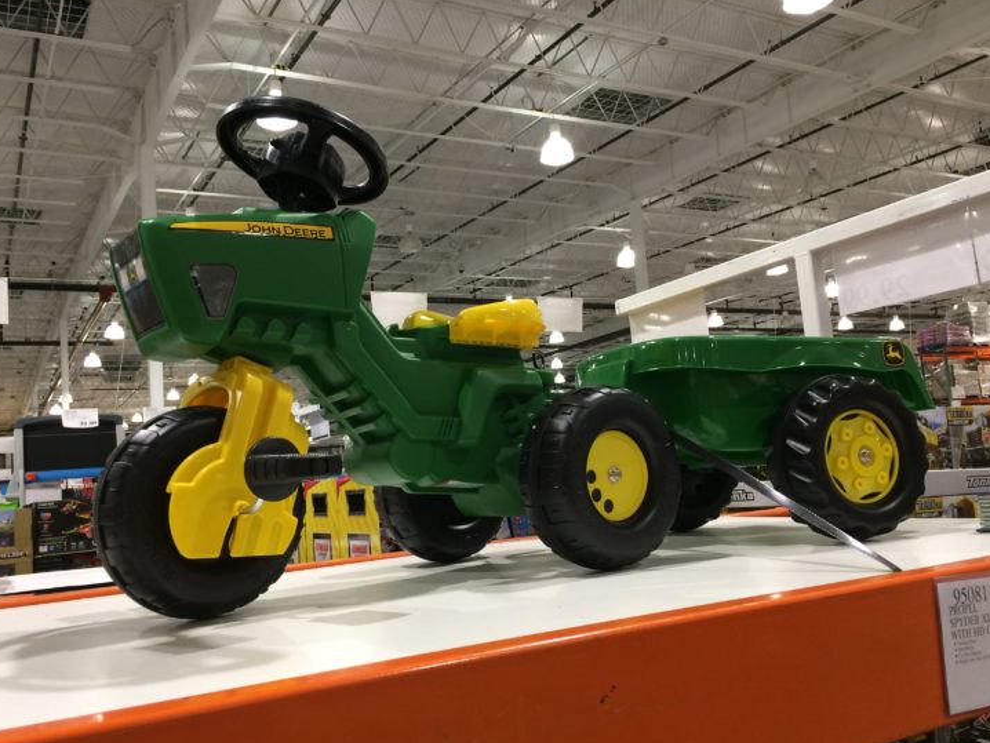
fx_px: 887
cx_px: 487
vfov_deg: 45.5
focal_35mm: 31
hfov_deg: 58.3
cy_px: 383
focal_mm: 4.15
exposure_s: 1/30
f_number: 2.2
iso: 100
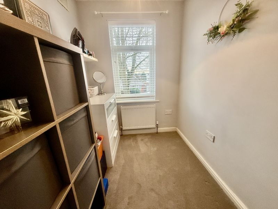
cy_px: 104
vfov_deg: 85.7
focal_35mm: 14
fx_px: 112
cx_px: 139
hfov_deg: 102.1
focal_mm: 2.22
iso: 250
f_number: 2.2
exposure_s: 1/100
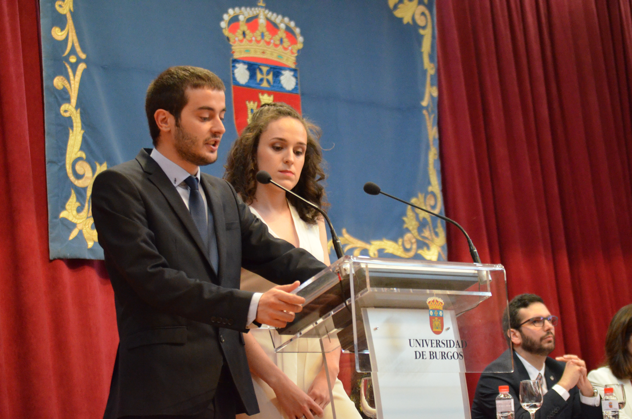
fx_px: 1708
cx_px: 316
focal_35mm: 98
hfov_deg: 21.0
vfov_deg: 14.0
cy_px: 210
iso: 4500
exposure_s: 1/125
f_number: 4.5
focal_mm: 65
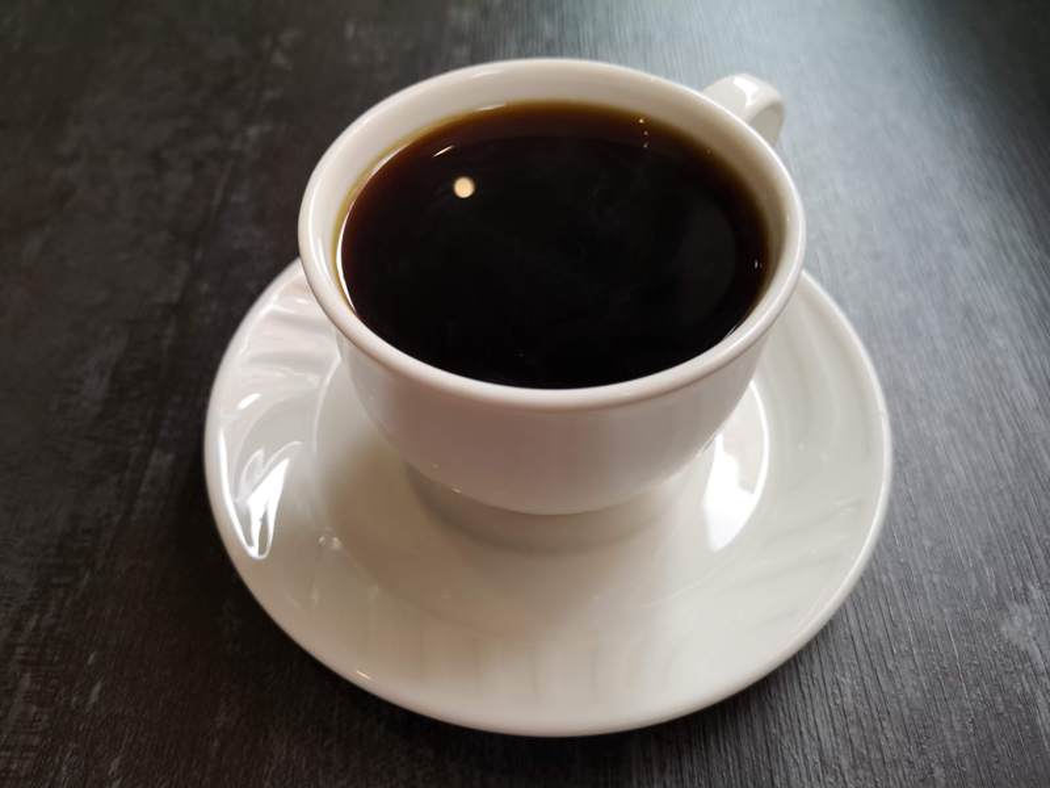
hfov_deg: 65.3
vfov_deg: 51.4
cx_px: 525
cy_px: 394
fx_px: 819
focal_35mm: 27
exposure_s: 1/60
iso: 100
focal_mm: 3.95
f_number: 1.8
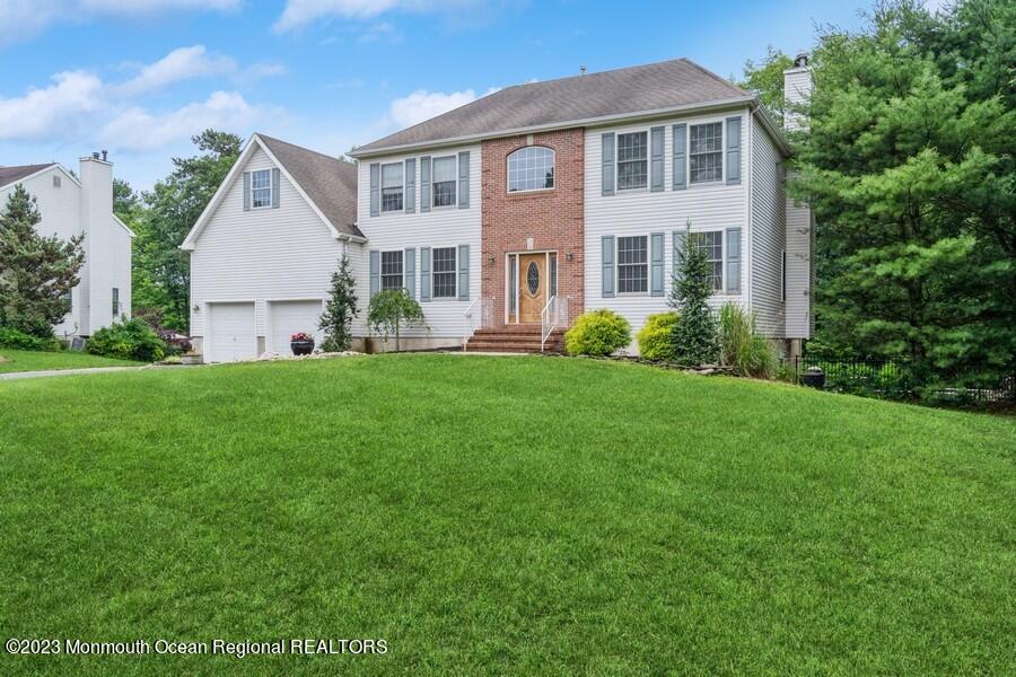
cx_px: 508
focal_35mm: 27
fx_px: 762
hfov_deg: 67.4
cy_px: 338
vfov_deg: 47.9
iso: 200
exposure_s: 1/125
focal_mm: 27
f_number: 11
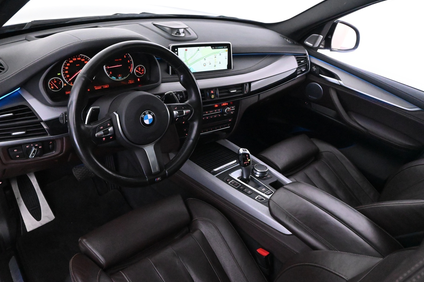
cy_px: 143
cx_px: 206
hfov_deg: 65.5
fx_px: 330
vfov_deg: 46.4
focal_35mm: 28
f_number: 7.1
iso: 11400
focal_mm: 18
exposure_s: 1/30
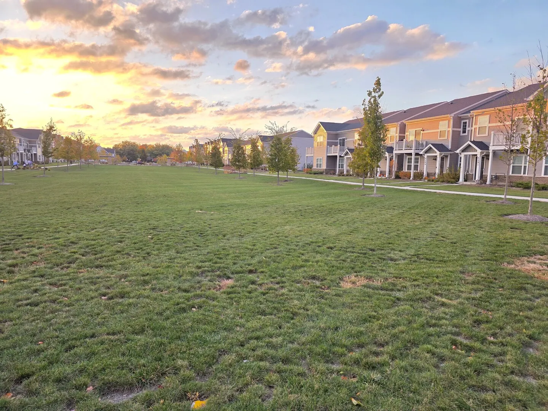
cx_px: 274
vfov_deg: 58.9
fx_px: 364
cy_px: 206
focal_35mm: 23
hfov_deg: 73.9
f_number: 1.7
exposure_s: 1/180
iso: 64
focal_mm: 6.3
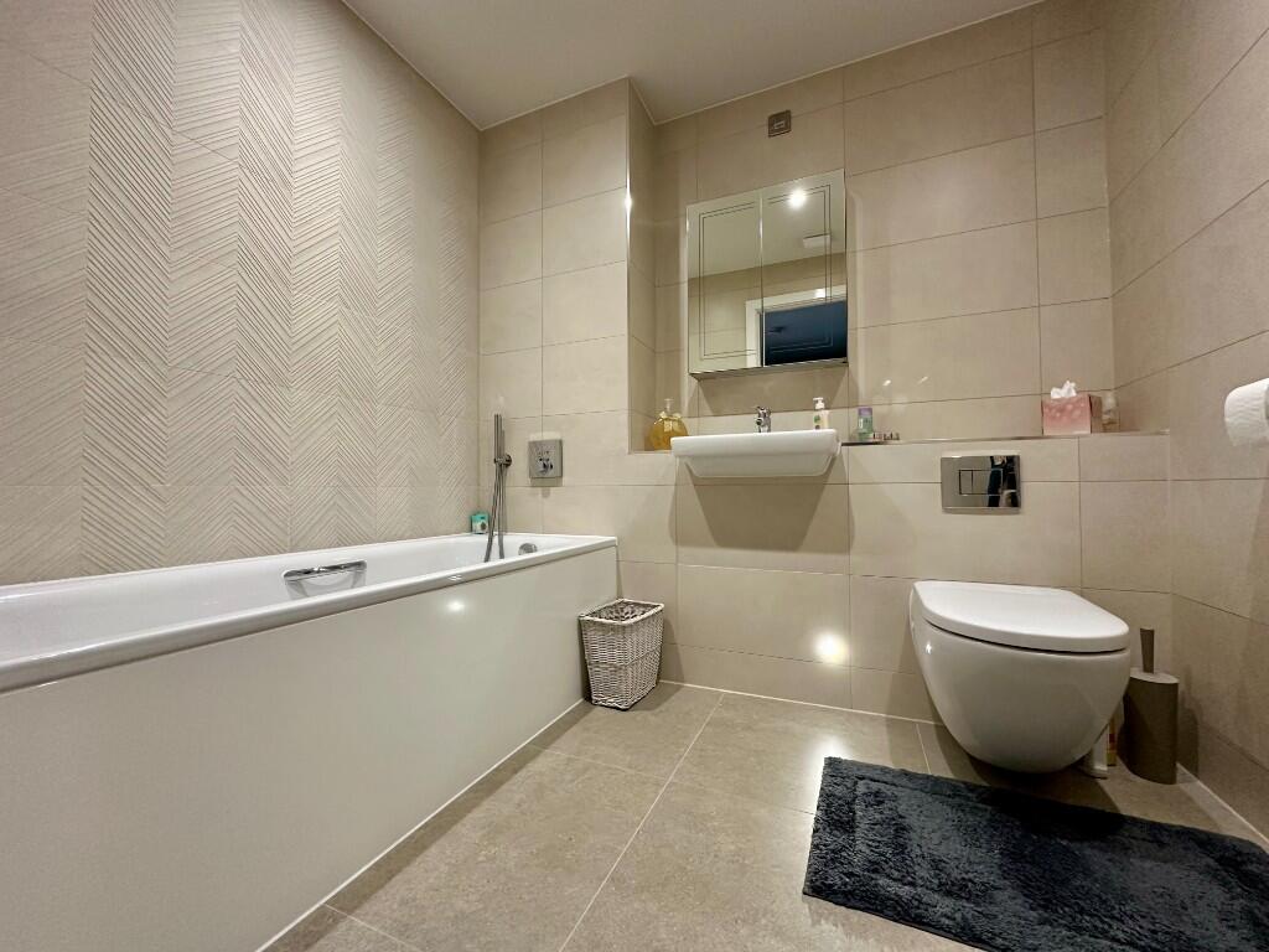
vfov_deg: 85.7
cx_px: 634
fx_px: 513
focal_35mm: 14
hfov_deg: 102.1
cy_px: 476
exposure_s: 1/100
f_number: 2.2
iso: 320
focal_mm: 2.22
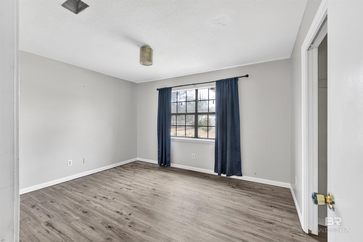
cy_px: 121
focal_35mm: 15
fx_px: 151
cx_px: 182
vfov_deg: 77.3
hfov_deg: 100.4
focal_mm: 15
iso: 400
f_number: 11
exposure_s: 1/20
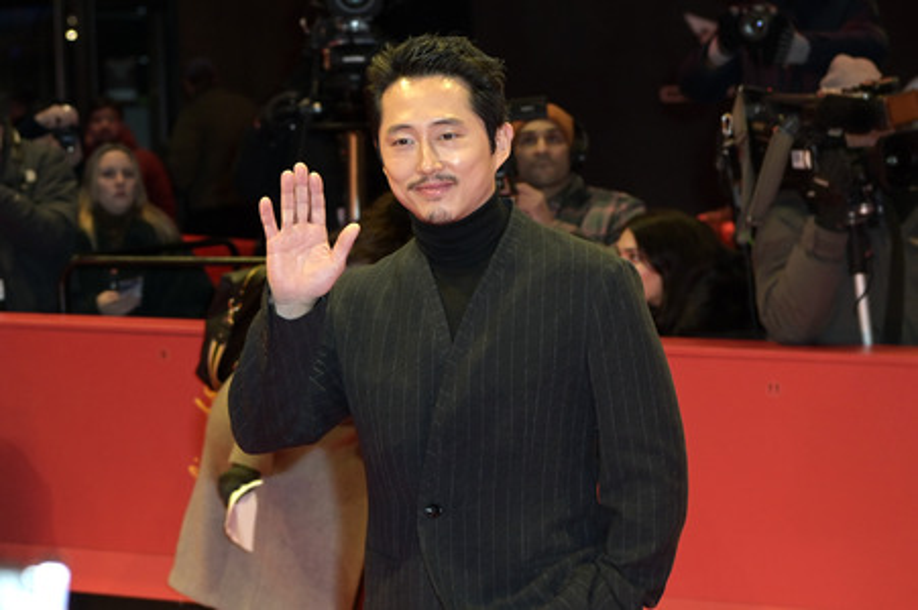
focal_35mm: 70
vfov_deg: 19.4
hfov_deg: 28.9
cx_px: 459
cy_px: 305
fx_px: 1784
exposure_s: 1/500
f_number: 4.5
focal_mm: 70
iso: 2000
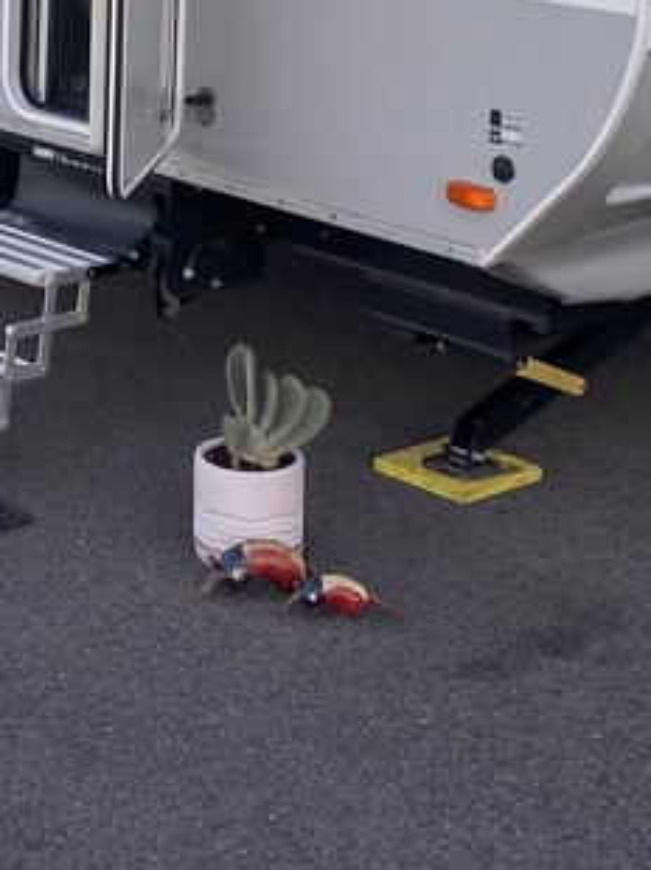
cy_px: -95
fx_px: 2109
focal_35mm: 84
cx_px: 56
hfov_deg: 17.3
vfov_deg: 22.0
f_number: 1.8
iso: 32
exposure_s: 1/256
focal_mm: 4.25
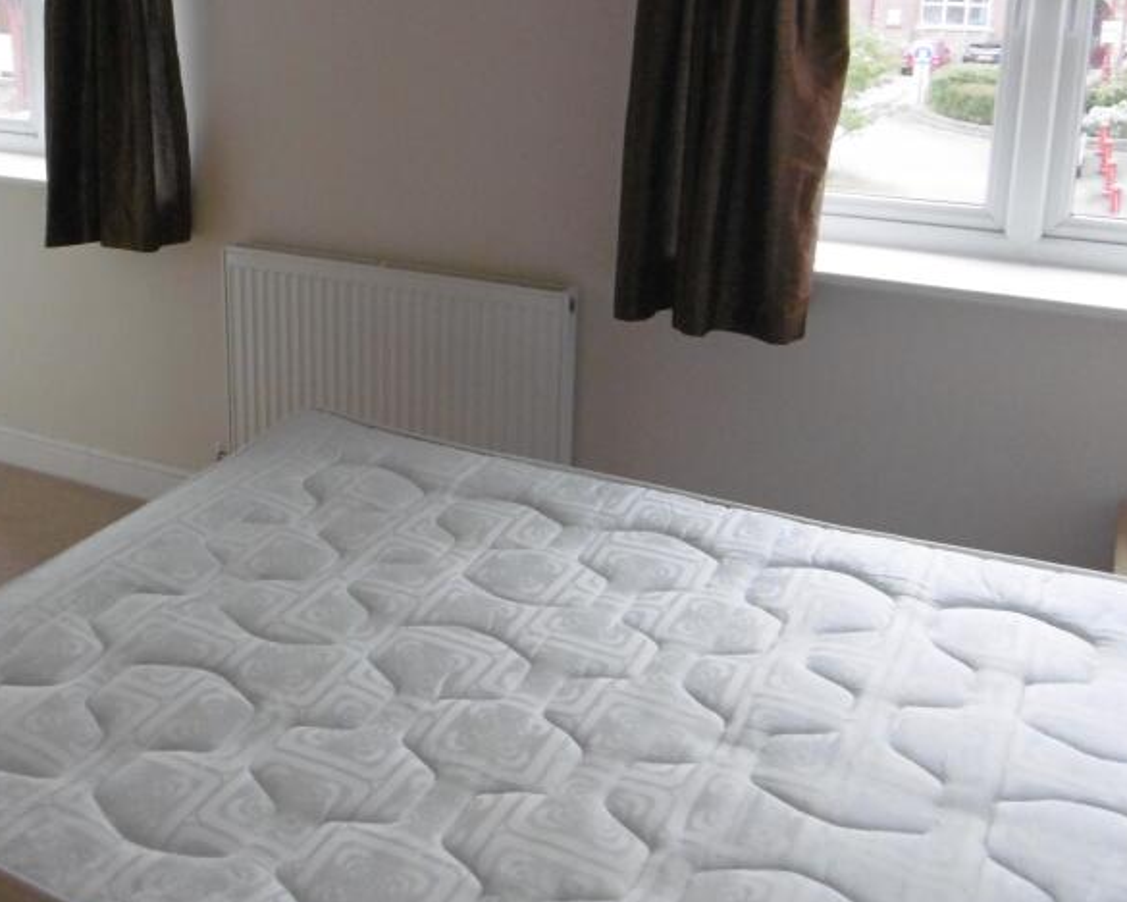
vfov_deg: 35.8
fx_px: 1368
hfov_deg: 43.9
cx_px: 347
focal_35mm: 41
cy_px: 241
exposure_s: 1/100
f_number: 3.1
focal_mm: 4.3
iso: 250
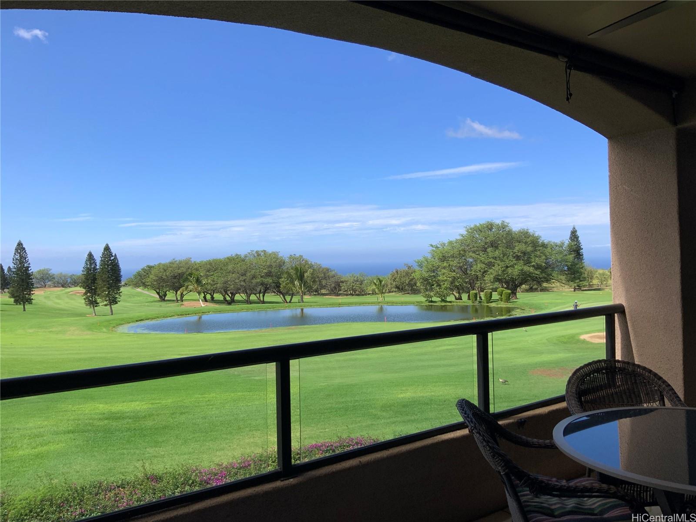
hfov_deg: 61.7
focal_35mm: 29
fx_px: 583
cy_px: 261
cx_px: 348
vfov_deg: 48.2
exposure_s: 1/1626
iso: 16
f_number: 1.8
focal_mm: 3
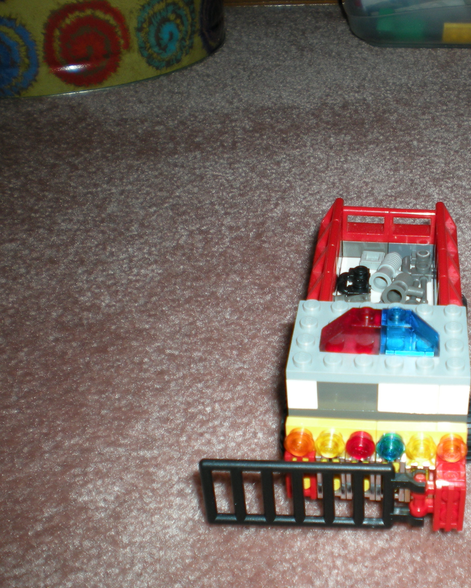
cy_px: 293
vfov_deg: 37.3
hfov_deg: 29.4
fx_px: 871
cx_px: 394
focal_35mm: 50
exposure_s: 1/60
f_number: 3.1
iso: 64
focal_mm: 6.3
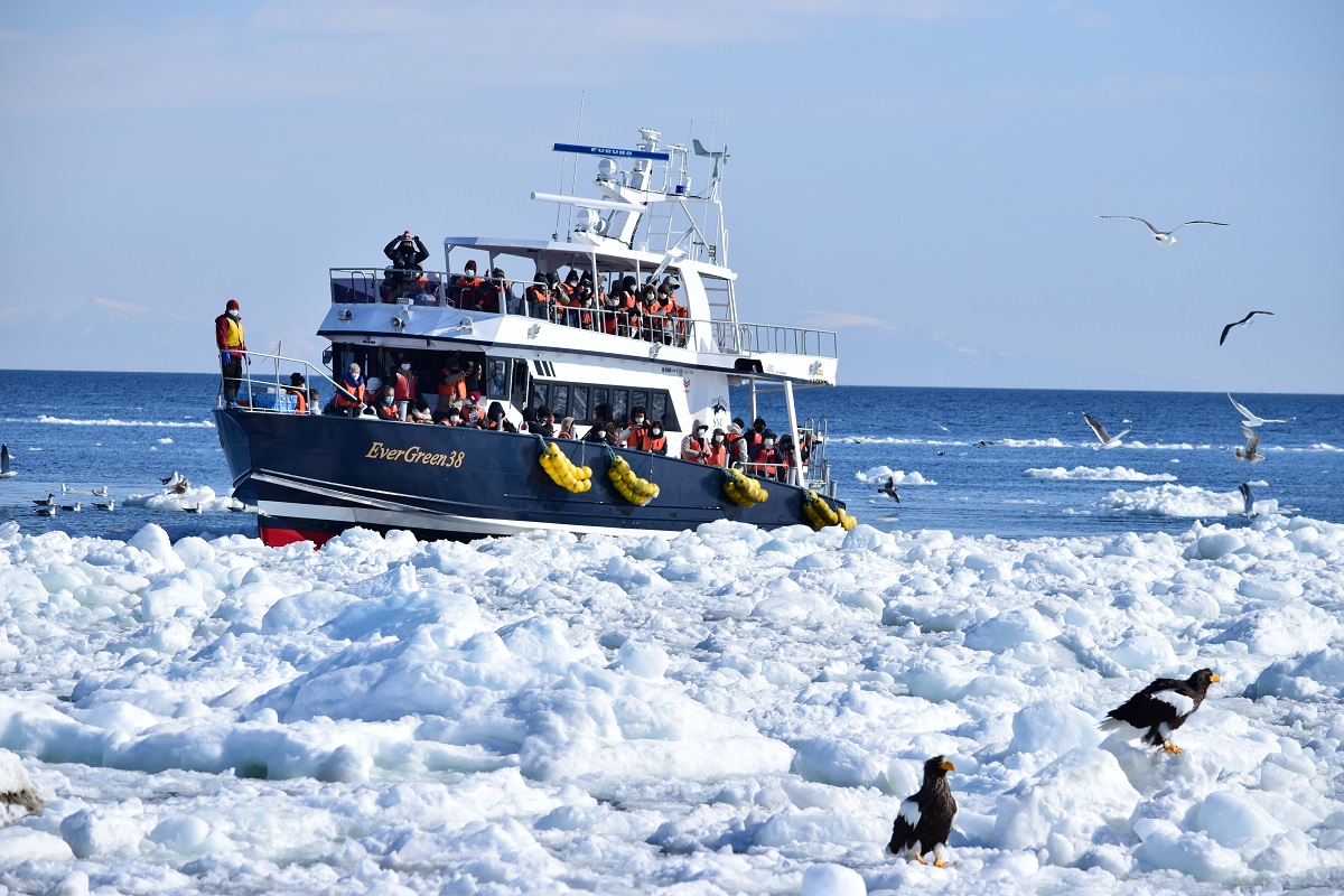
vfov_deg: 7.0
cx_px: 672
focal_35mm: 195
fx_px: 7279
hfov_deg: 10.5
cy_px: 448
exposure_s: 1/2500
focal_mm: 130
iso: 250
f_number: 8
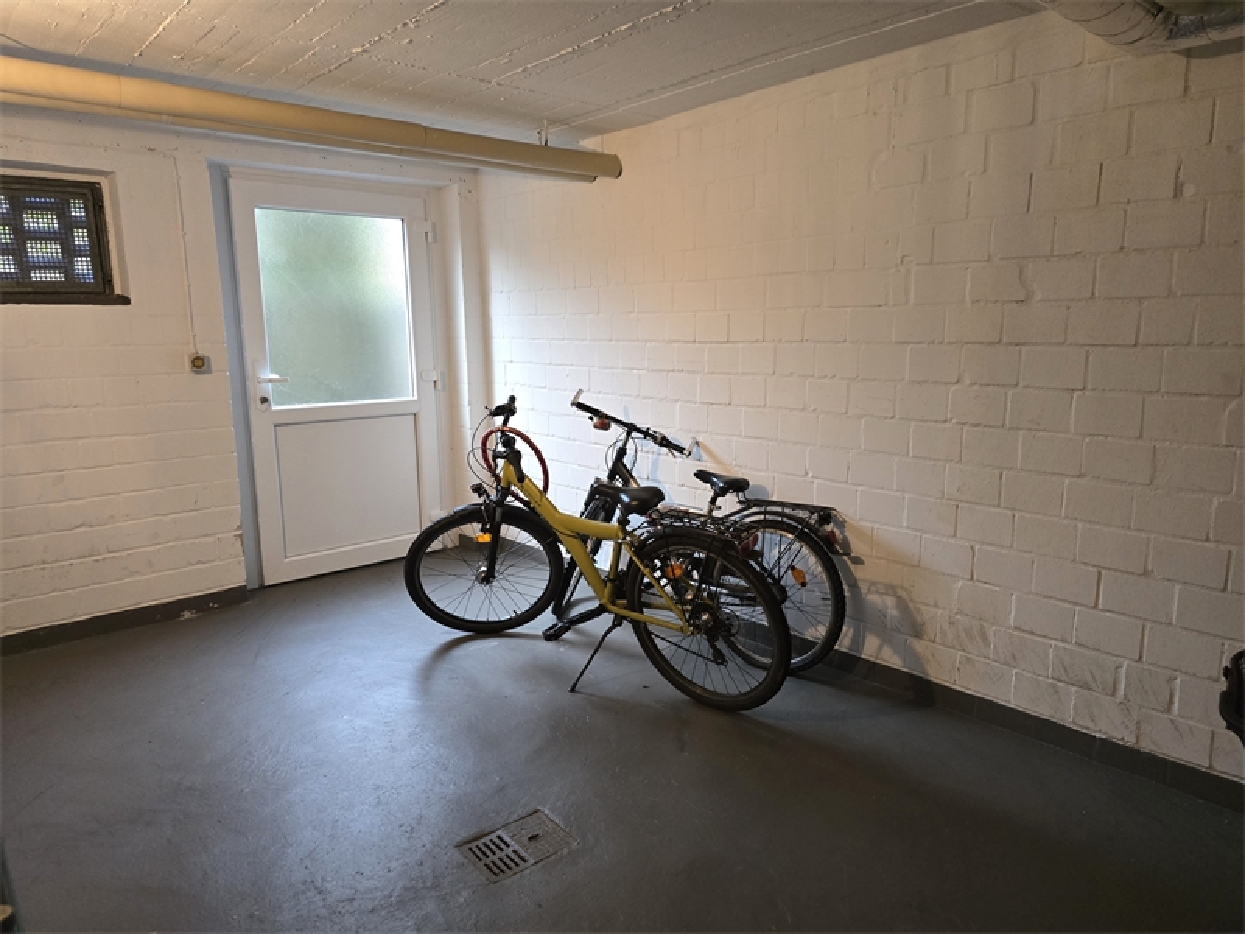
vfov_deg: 58.9
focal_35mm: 23
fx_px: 827
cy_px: 467
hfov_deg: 73.9
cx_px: 622
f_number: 1.7
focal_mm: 6.3
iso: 640
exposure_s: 1/100
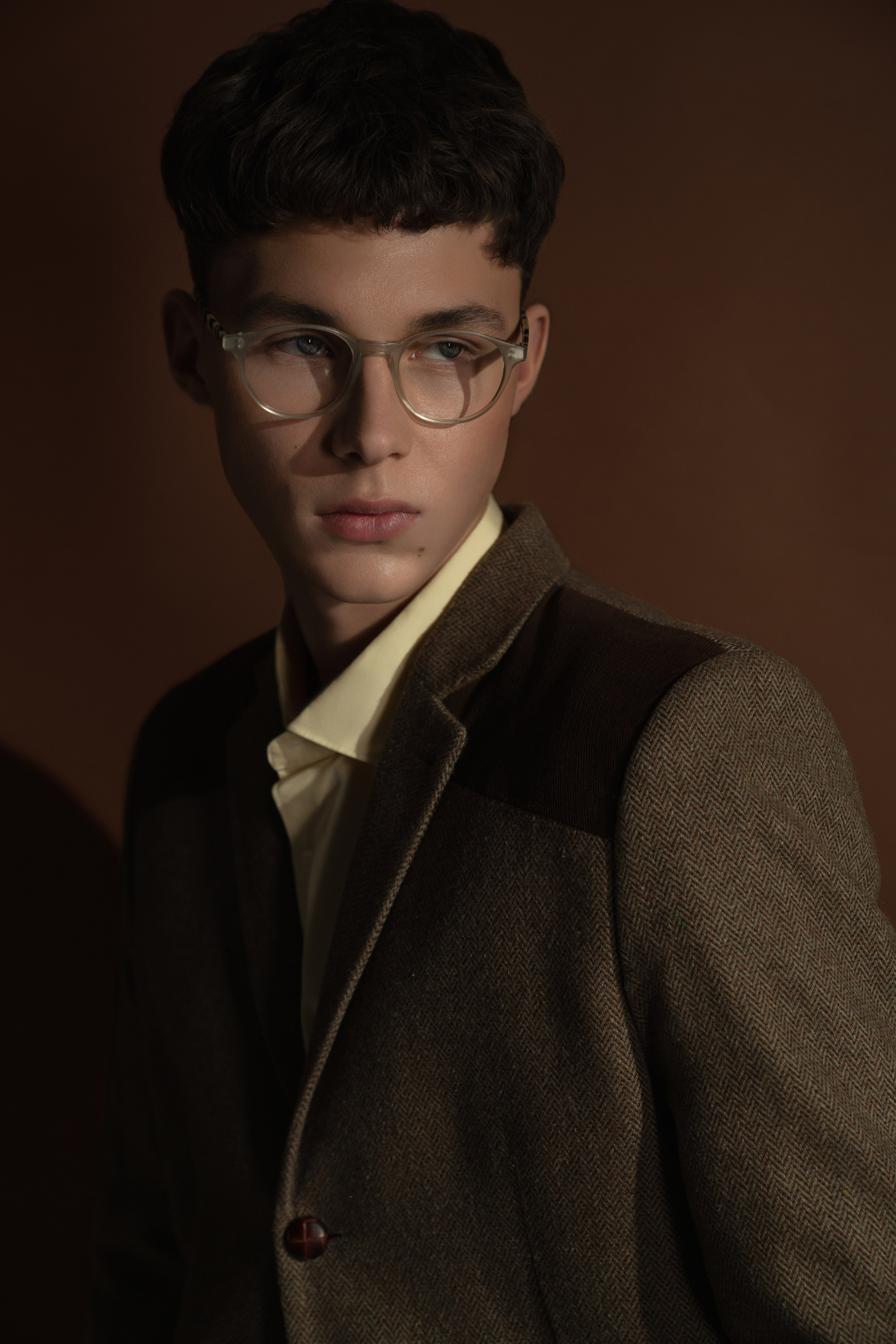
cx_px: 448
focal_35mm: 67
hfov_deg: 20.3
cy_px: 672
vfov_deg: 30.1
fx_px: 2500
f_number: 4
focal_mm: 67
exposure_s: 1/80
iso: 160
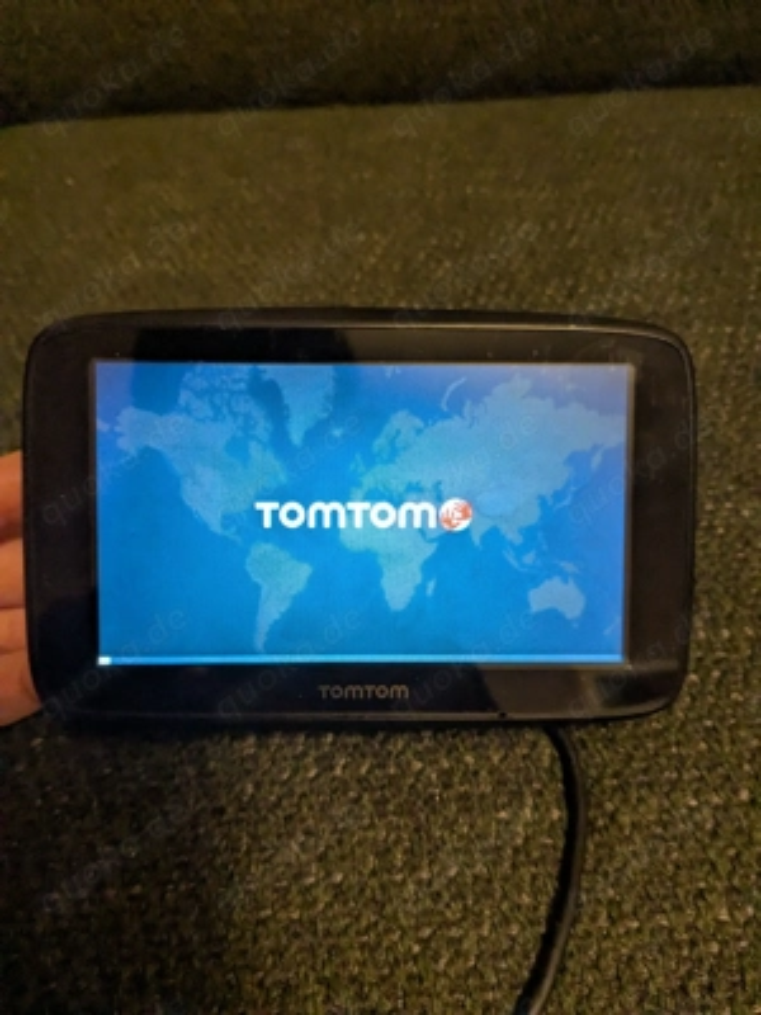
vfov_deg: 65.3
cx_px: 380
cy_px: 508
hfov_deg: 51.4
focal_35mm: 27
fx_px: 791
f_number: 1.73
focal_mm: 4.38
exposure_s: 1/99.9
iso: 339
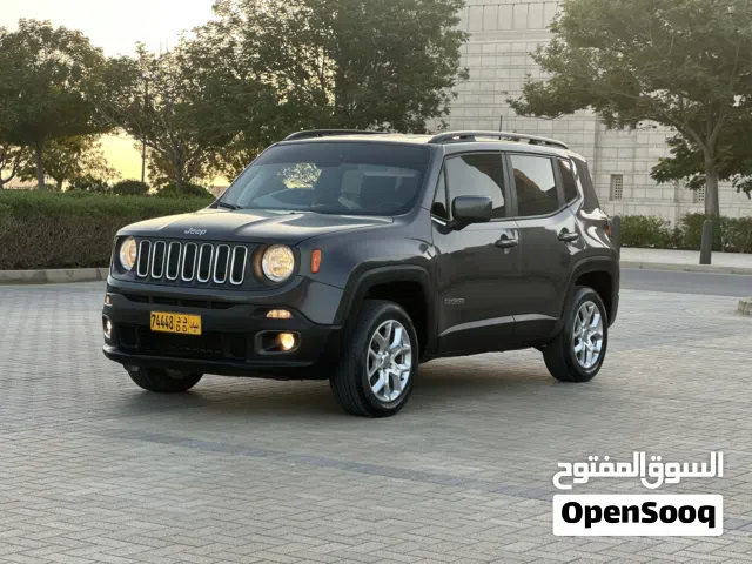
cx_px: 376
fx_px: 1673
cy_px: 282
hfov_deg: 25.3
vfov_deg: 19.1
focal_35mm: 77
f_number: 2.8
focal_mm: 9
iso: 50
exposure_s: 1/121
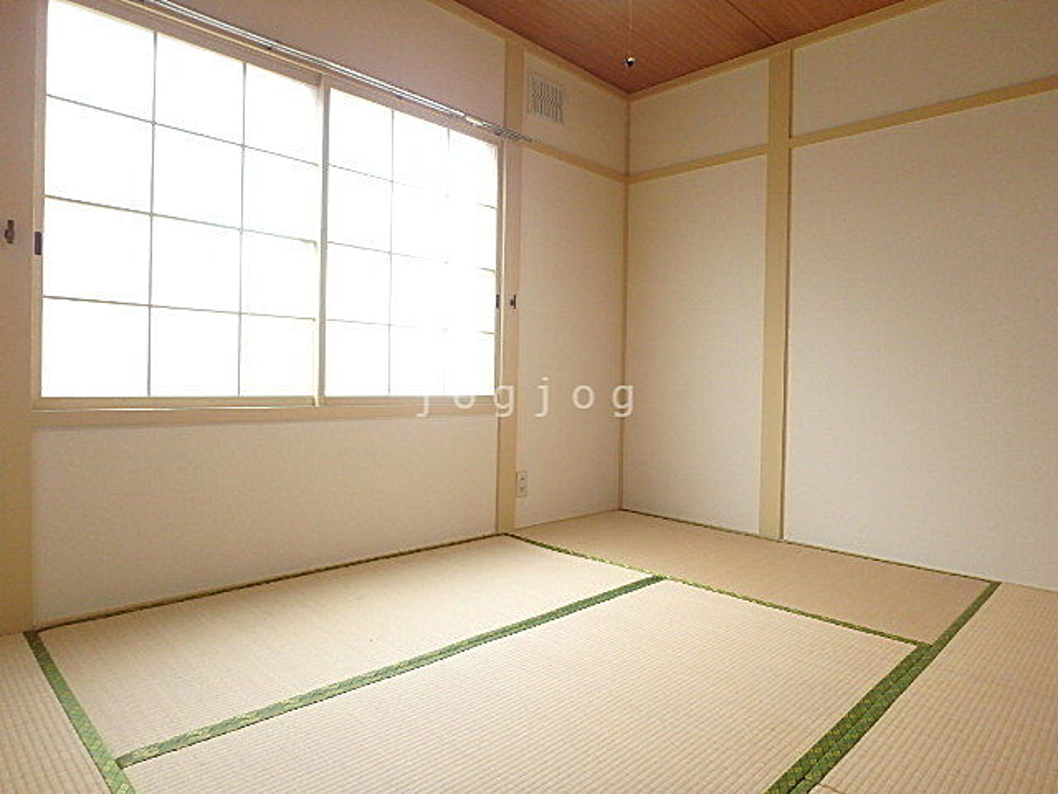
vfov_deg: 63.4
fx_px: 642
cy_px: 397
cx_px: 529
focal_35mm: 21
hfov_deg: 79.0
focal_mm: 3.7
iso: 200
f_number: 3.5
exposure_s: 1/30
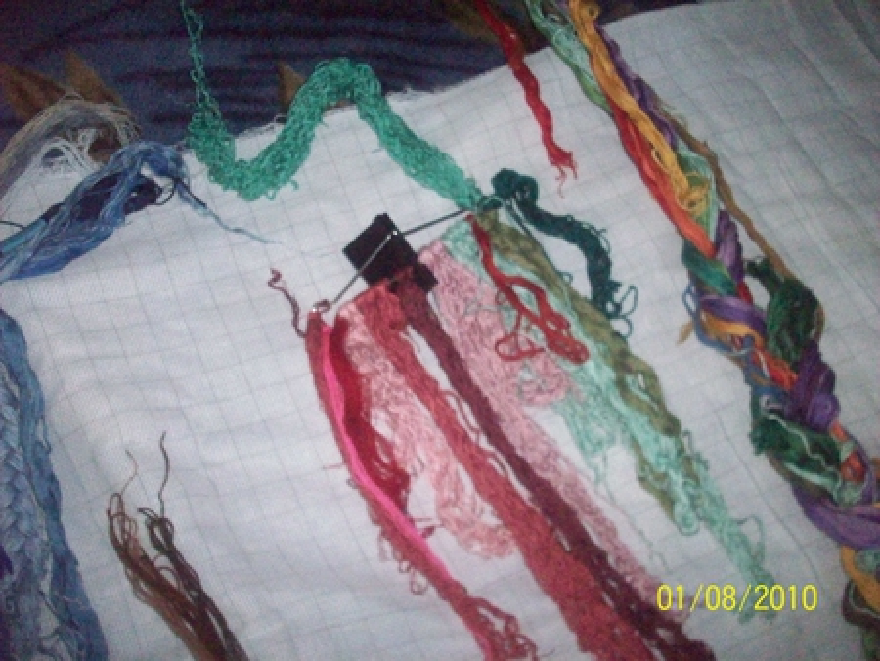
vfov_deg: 38.7
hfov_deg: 50.1
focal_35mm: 37
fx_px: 941
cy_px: 330
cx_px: 440
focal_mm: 6.2
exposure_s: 1/64
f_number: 2.8
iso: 800
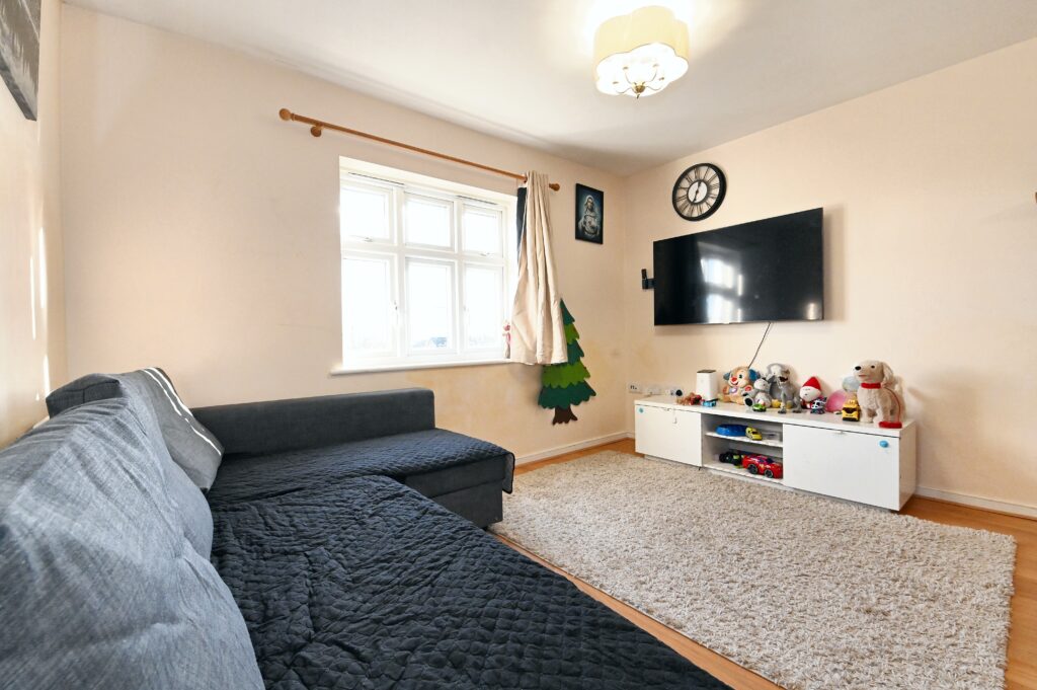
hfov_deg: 100.4
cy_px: 345
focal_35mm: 15
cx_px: 518
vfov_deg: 77.2
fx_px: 432
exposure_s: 1/200
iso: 6400
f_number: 10
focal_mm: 15
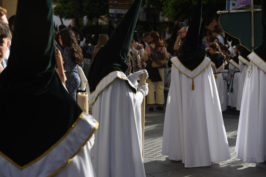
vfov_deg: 19.5
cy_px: 88
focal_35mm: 70
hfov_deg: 28.8
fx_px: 517
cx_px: 133
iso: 110
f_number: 5
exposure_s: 1/320
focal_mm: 70
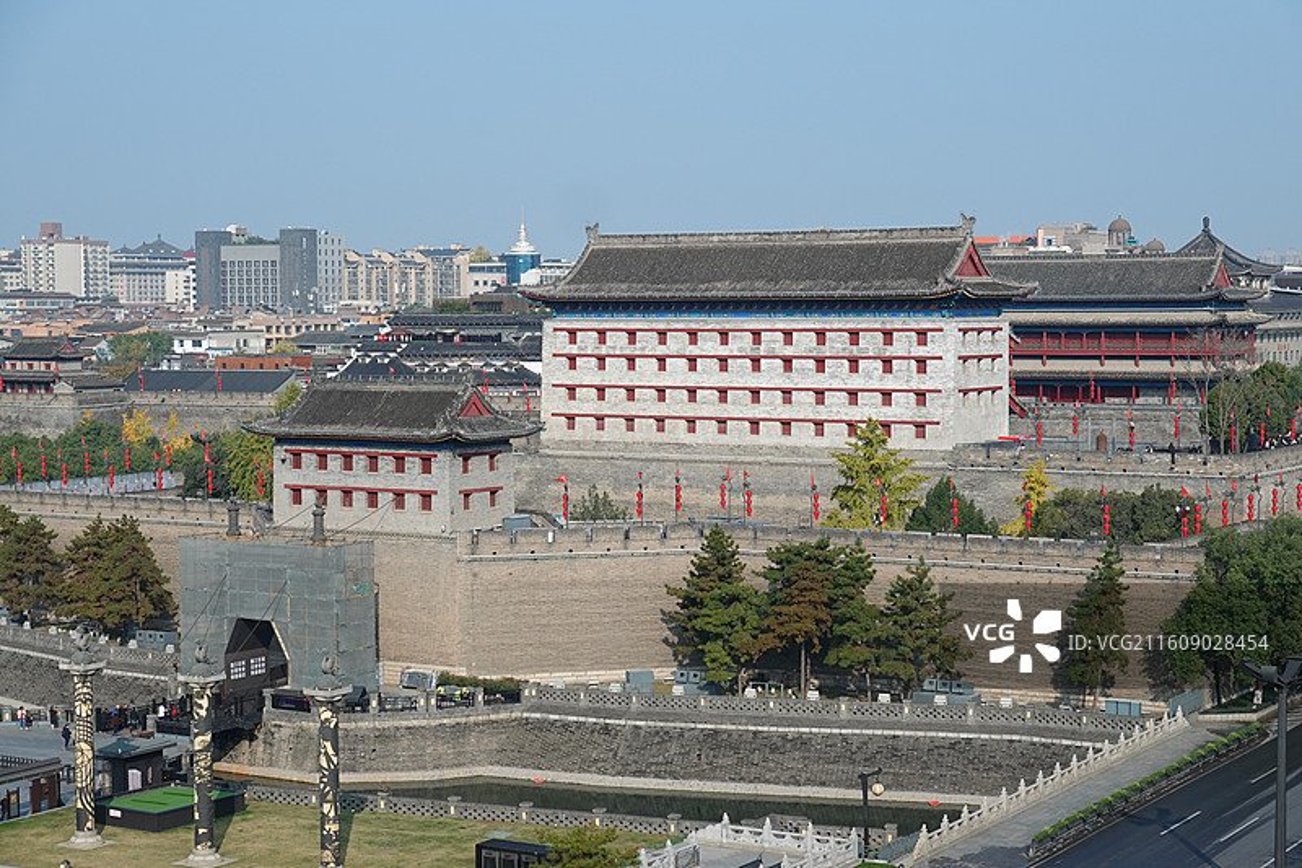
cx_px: 651
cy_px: 434
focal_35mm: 70
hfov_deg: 28.8
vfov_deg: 19.4
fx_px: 2531
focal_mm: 25.85
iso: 125
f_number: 5.6
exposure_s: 1/640
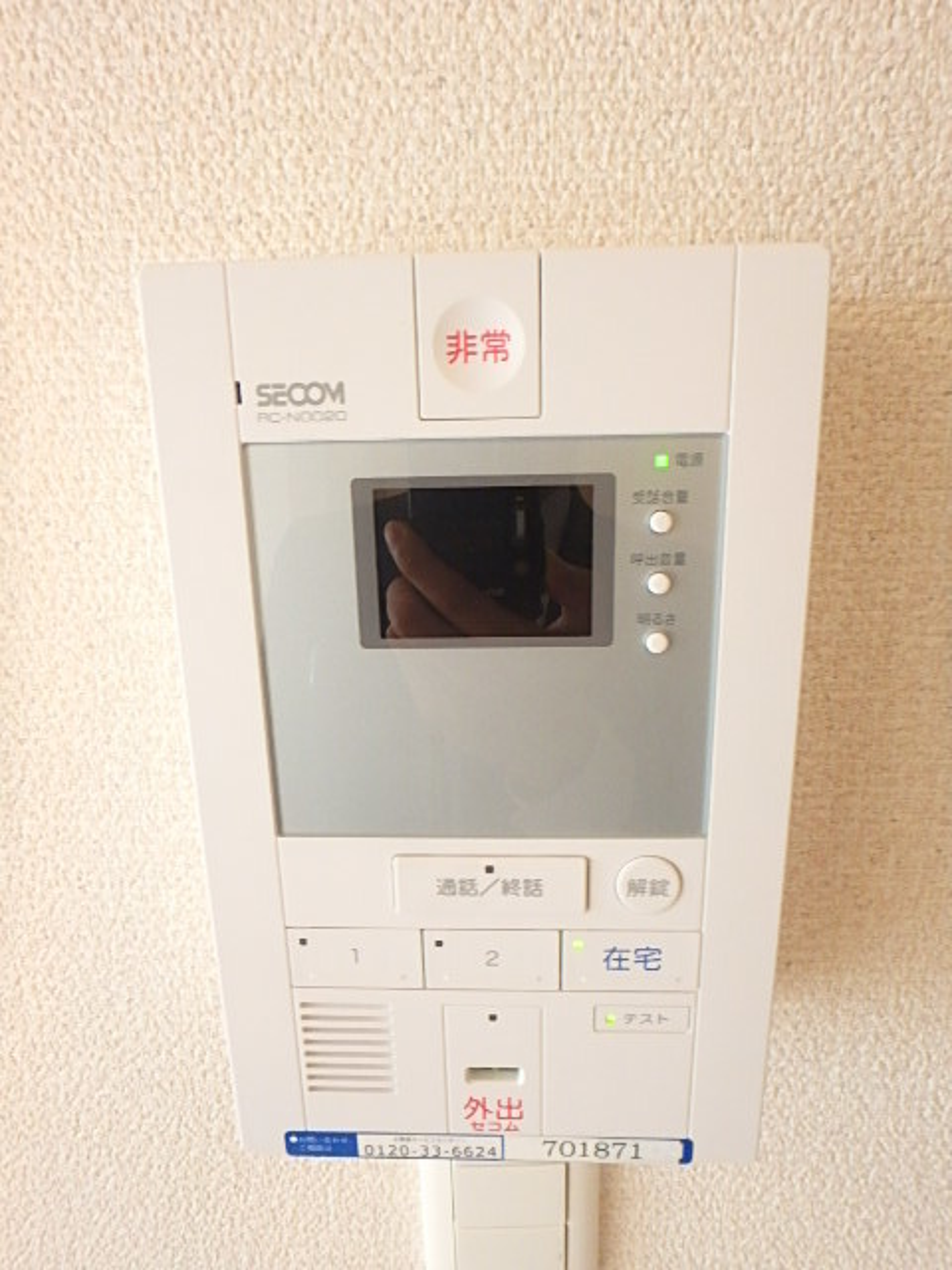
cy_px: 635
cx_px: 476
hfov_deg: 63.4
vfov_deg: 79.0
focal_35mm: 21
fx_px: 770
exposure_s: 1/30
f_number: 3.5
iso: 500
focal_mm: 3.7
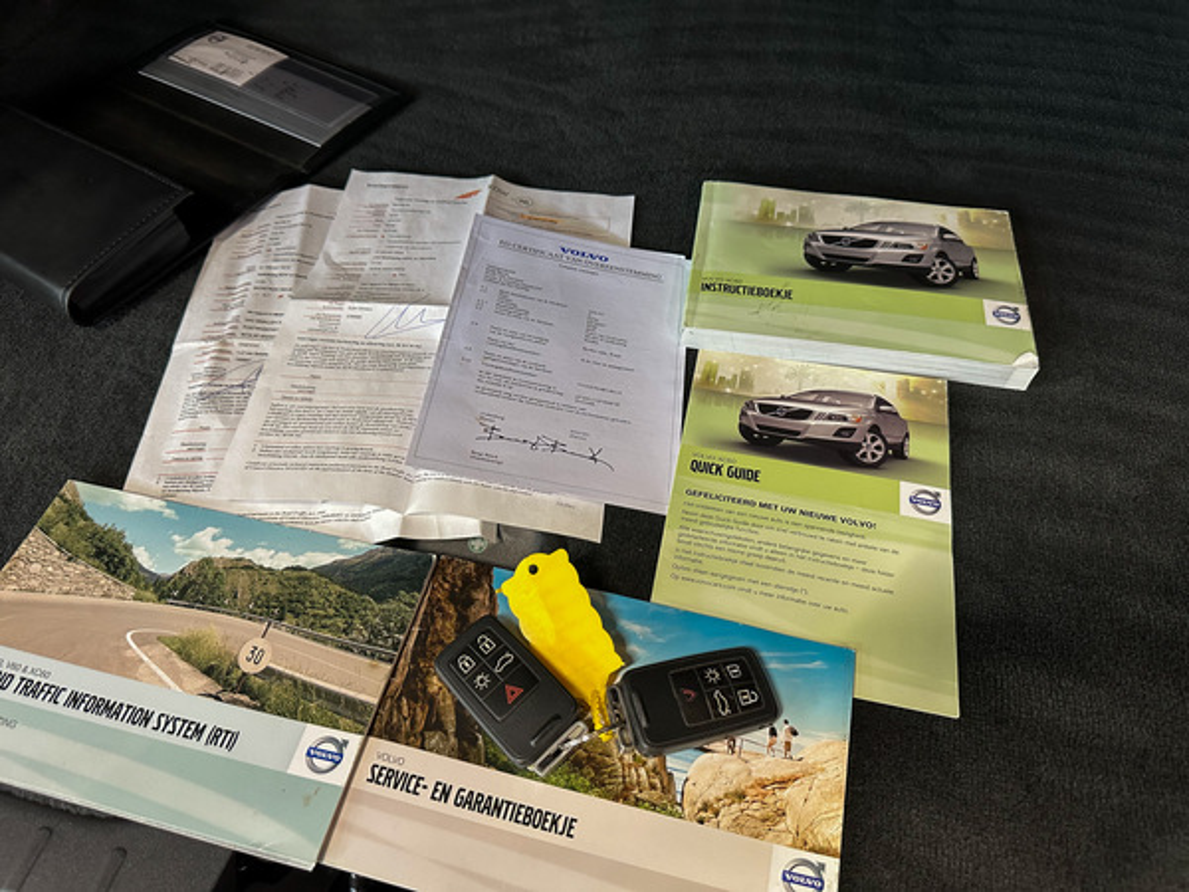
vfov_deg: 56.8
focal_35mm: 24
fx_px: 824
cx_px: 594
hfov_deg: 71.6
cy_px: 446
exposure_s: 1/50
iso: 320
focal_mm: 6.86
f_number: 1.78
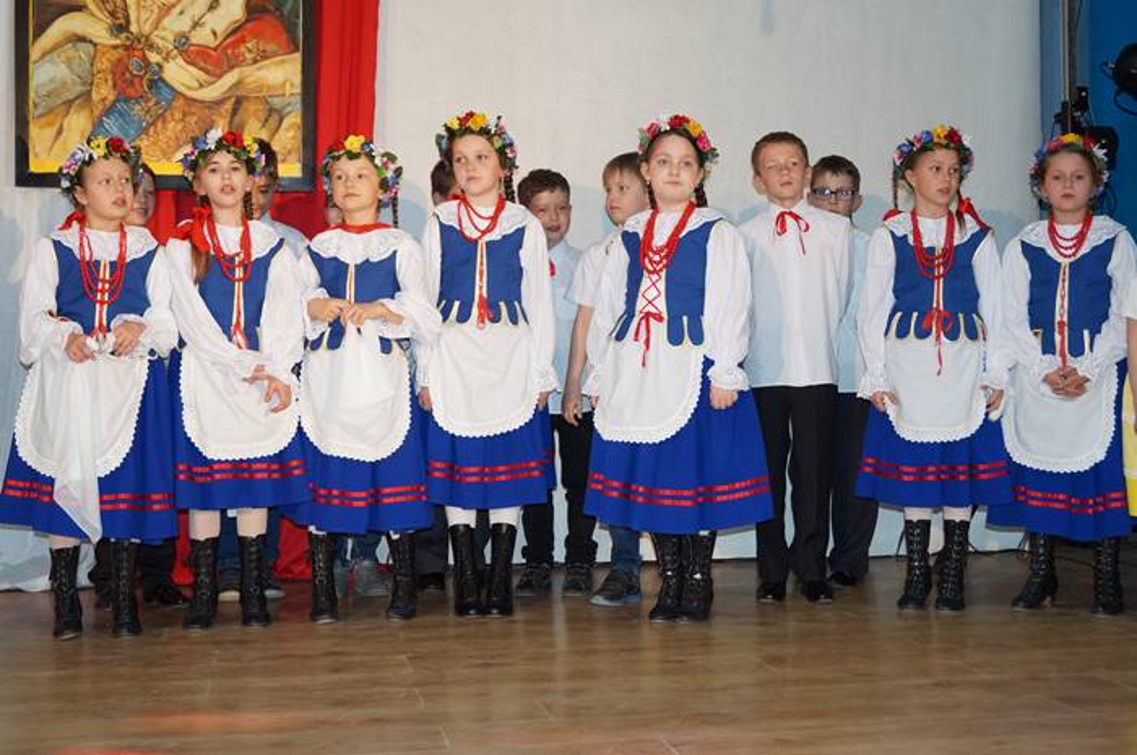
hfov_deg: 43.6
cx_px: 568
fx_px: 1420
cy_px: 378
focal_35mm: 45
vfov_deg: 29.8
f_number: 4.5
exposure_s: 1/60
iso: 640
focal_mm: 30
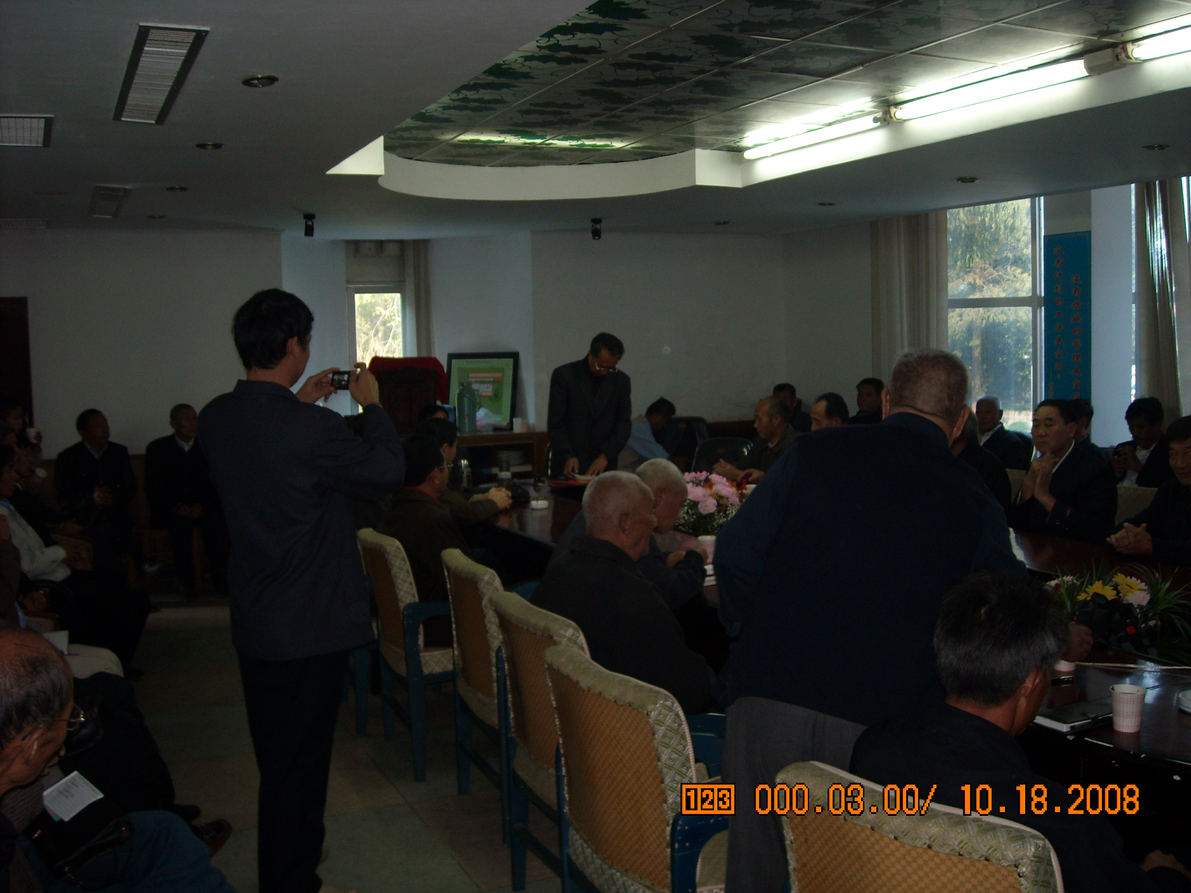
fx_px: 1204
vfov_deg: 40.7
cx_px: 596
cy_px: 446
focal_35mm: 35
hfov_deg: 52.6
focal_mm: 5.7
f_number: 2.8
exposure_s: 1/30
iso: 100
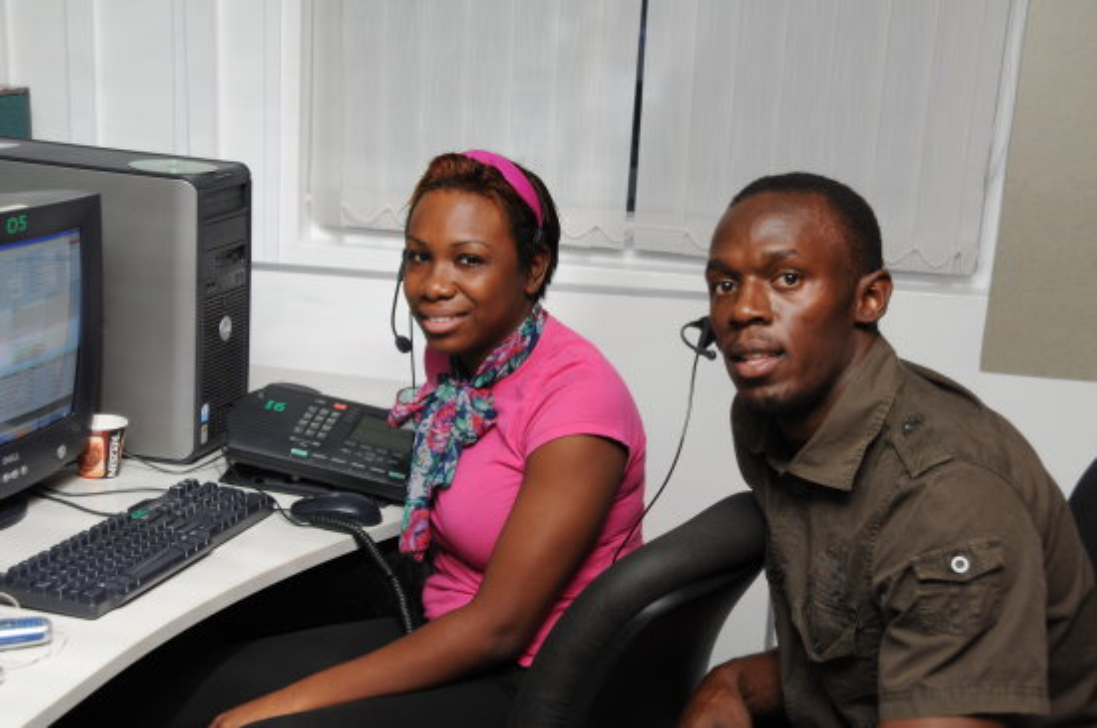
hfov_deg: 33.4
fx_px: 1826
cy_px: 364
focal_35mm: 60
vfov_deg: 22.6
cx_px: 548
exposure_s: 1/60
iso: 400
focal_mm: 40
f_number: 6.3
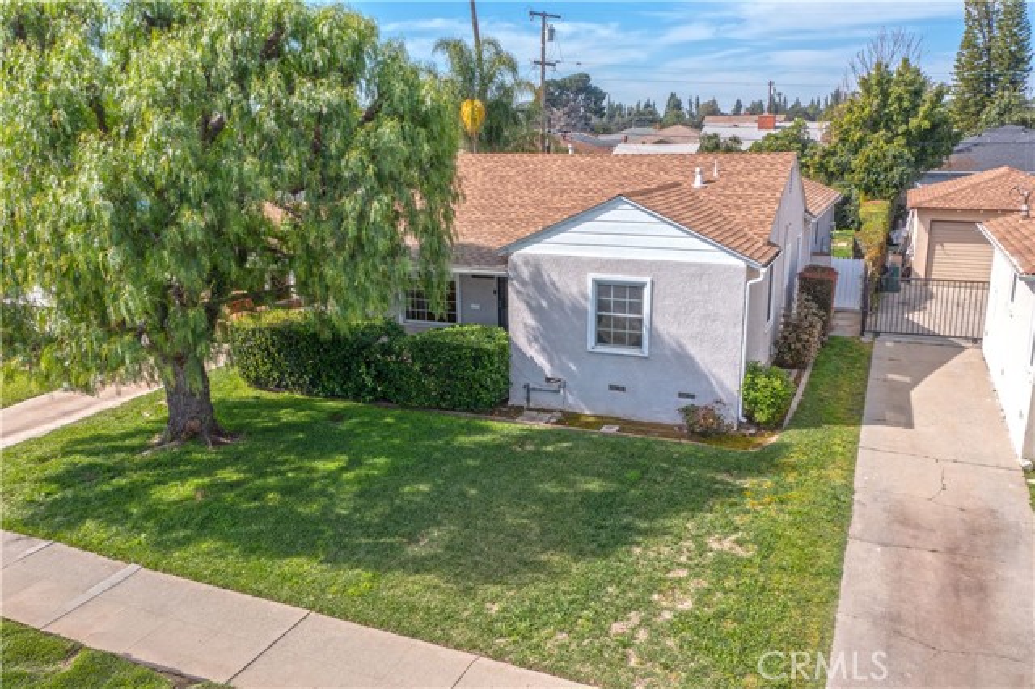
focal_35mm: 28
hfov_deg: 65.5
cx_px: 518
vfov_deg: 46.4
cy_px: 344
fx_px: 805
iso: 100
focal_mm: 10.26
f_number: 5
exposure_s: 1/400
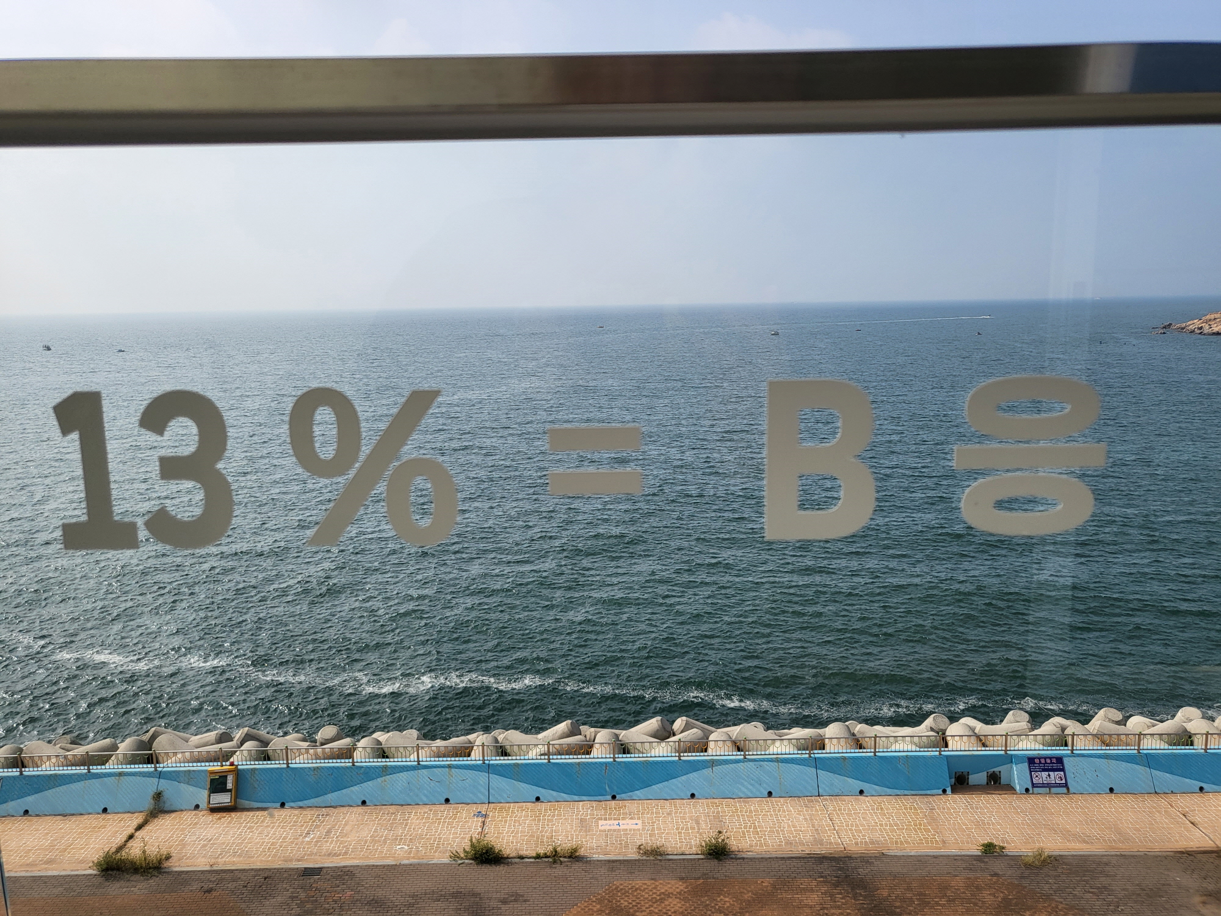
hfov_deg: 67.3
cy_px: 458
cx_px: 610
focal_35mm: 26
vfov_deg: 53.1
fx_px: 917
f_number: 1.8
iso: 50
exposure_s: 1/3913
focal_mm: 4.25
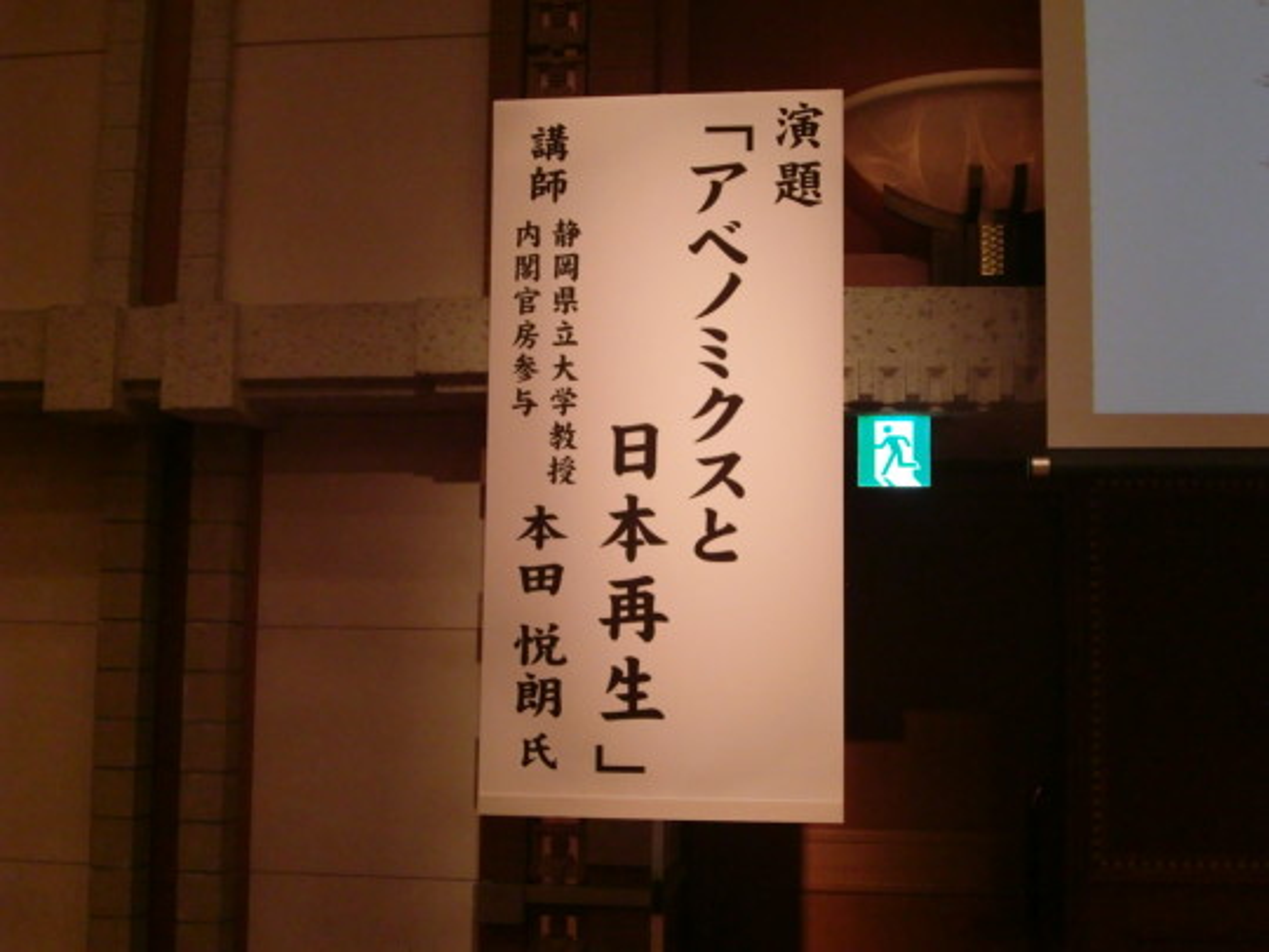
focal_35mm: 46
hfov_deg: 41.2
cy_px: 476
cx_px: 634
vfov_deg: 31.5
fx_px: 1686
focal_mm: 8.2
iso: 400
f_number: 3.3
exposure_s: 1/125
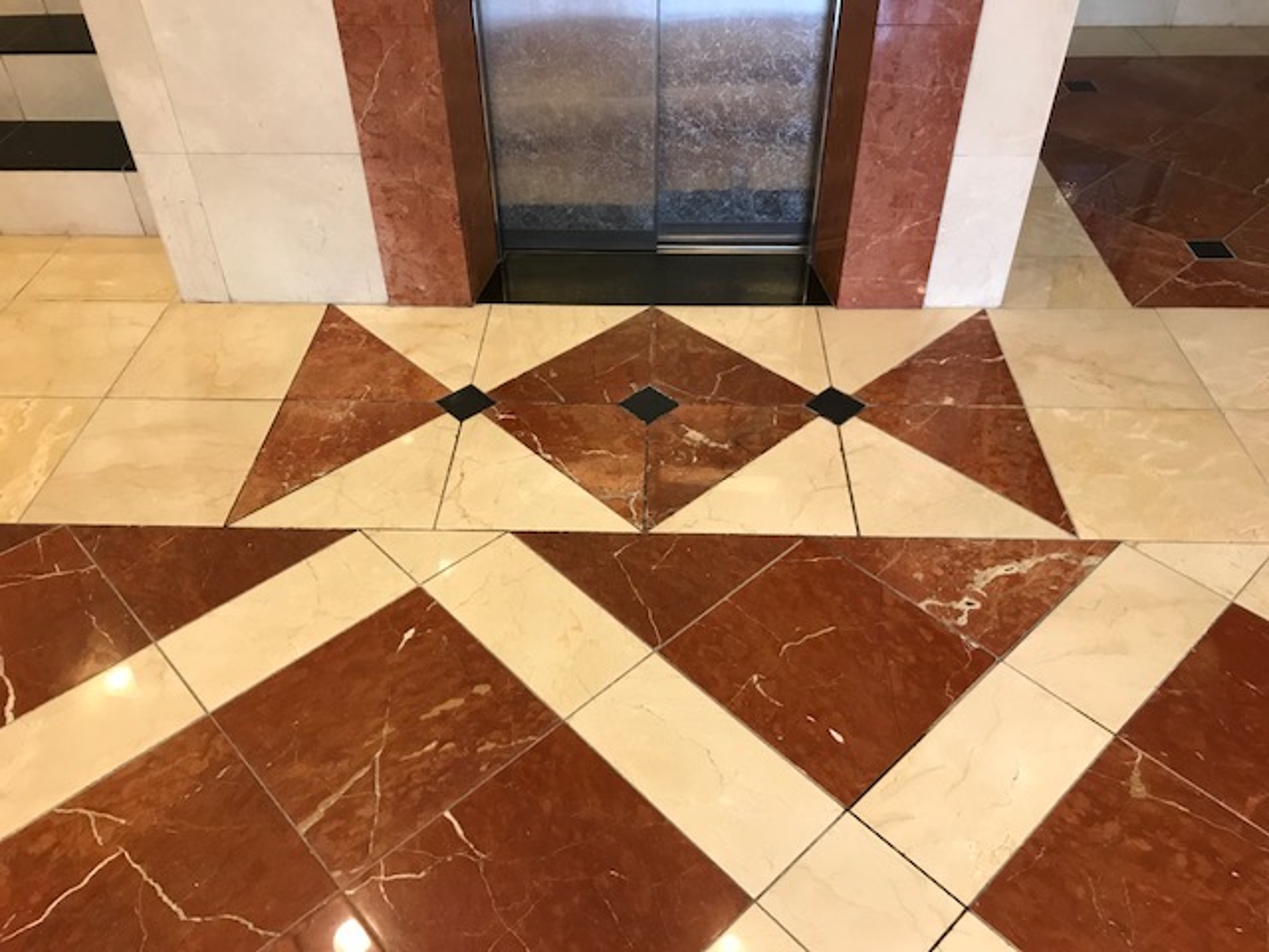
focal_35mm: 28
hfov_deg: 63.4
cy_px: 476
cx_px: 634
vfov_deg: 49.7
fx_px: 1026
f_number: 1.8
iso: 40
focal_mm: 3.99
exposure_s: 1/15
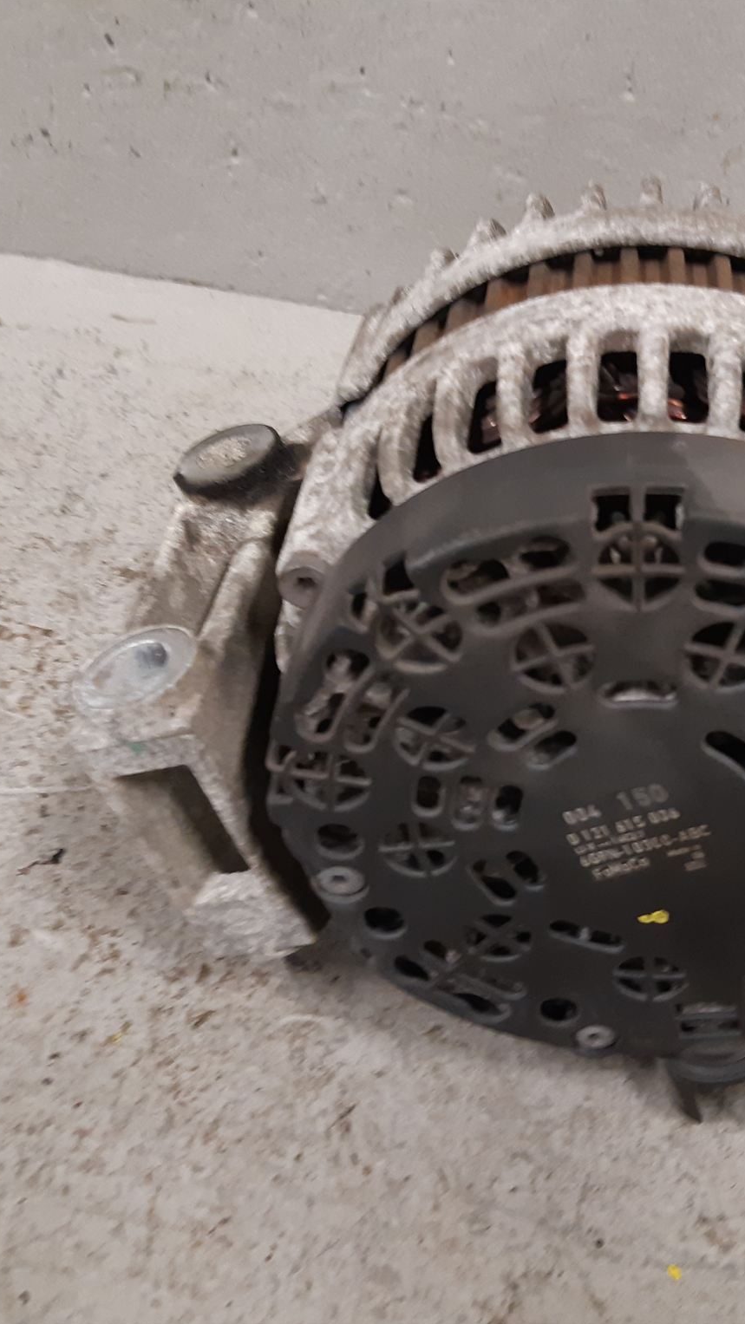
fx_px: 1334
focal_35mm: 38
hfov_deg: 30.7
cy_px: 662
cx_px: 557
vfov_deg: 52.8
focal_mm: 3.93
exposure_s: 1/50
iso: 200
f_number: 1.7
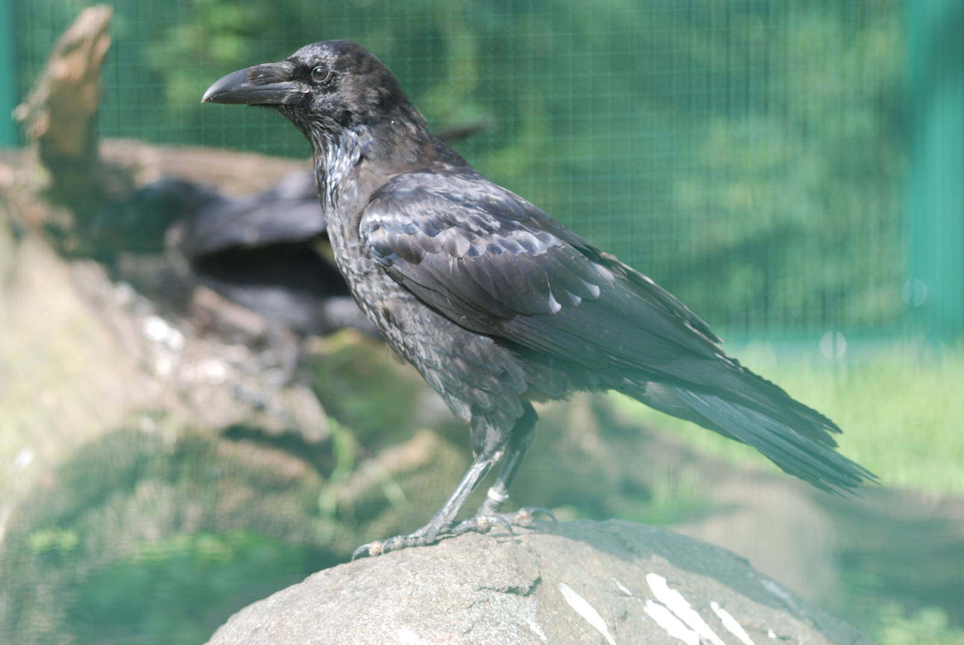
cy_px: 322
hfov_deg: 11.4
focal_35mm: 180
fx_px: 4826
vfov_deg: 7.7
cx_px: 482
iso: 200
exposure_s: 1/250
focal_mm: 120
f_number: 4.2
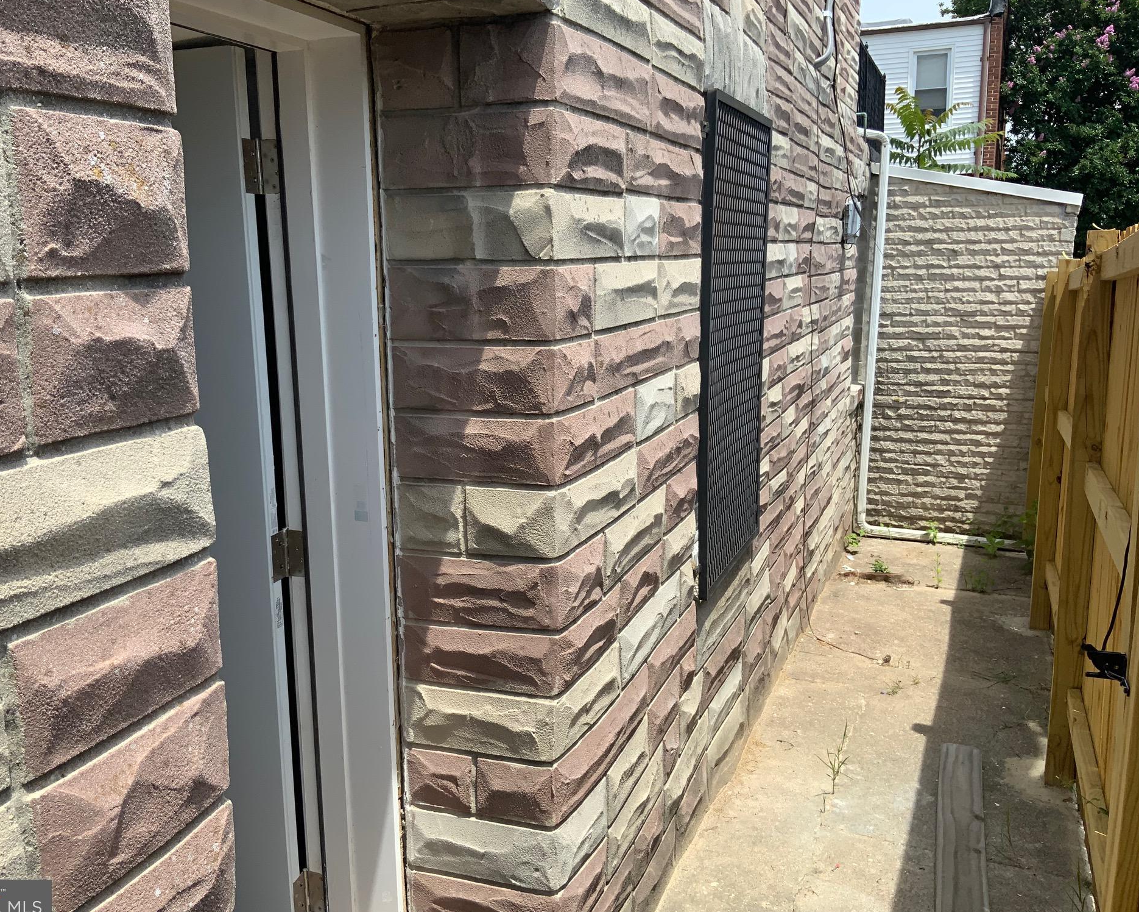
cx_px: 523
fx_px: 1045
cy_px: 461
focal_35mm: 31
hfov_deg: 57.1
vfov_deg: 47.1
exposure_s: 1/1311
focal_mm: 3
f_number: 1.8
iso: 16
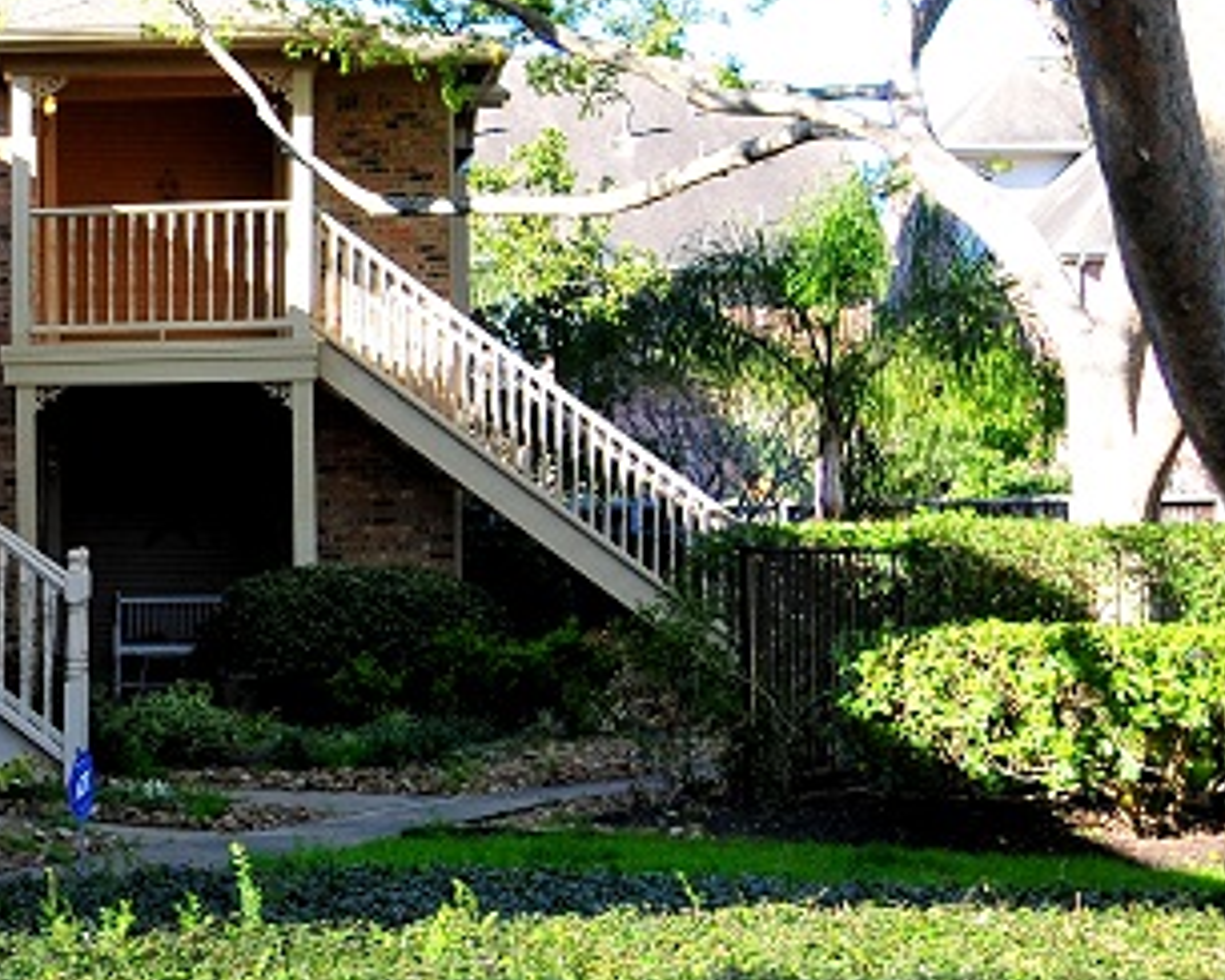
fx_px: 3335
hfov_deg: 20.1
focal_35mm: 92
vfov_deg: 16.7
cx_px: -14
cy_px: 432
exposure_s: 1/1250
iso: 400
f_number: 2.8
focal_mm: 20
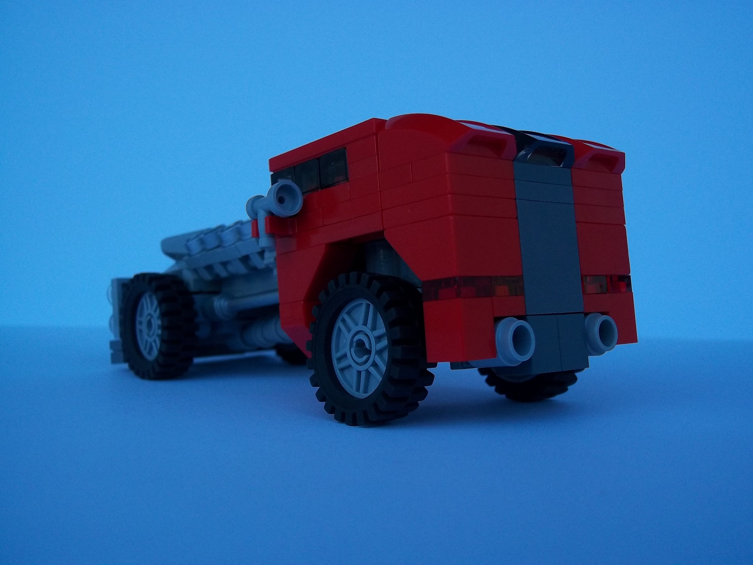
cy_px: 282
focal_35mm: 40
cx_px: 376
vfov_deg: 36.0
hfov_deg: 46.8
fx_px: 870
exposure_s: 1/40
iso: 80
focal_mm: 7.1
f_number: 3.2
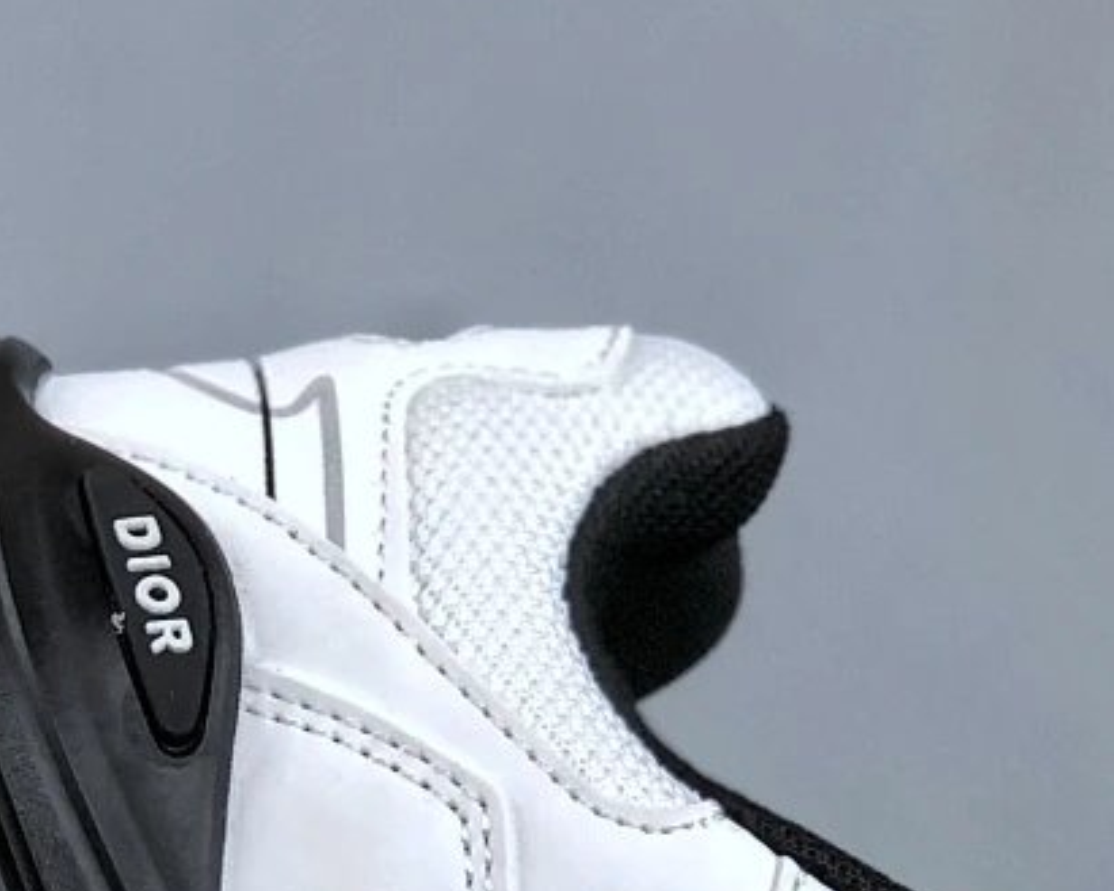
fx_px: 6431
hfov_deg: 9.9
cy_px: 756
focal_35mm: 195
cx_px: 309
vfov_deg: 7.9
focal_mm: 6.6
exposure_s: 1/100
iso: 40
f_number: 2.8
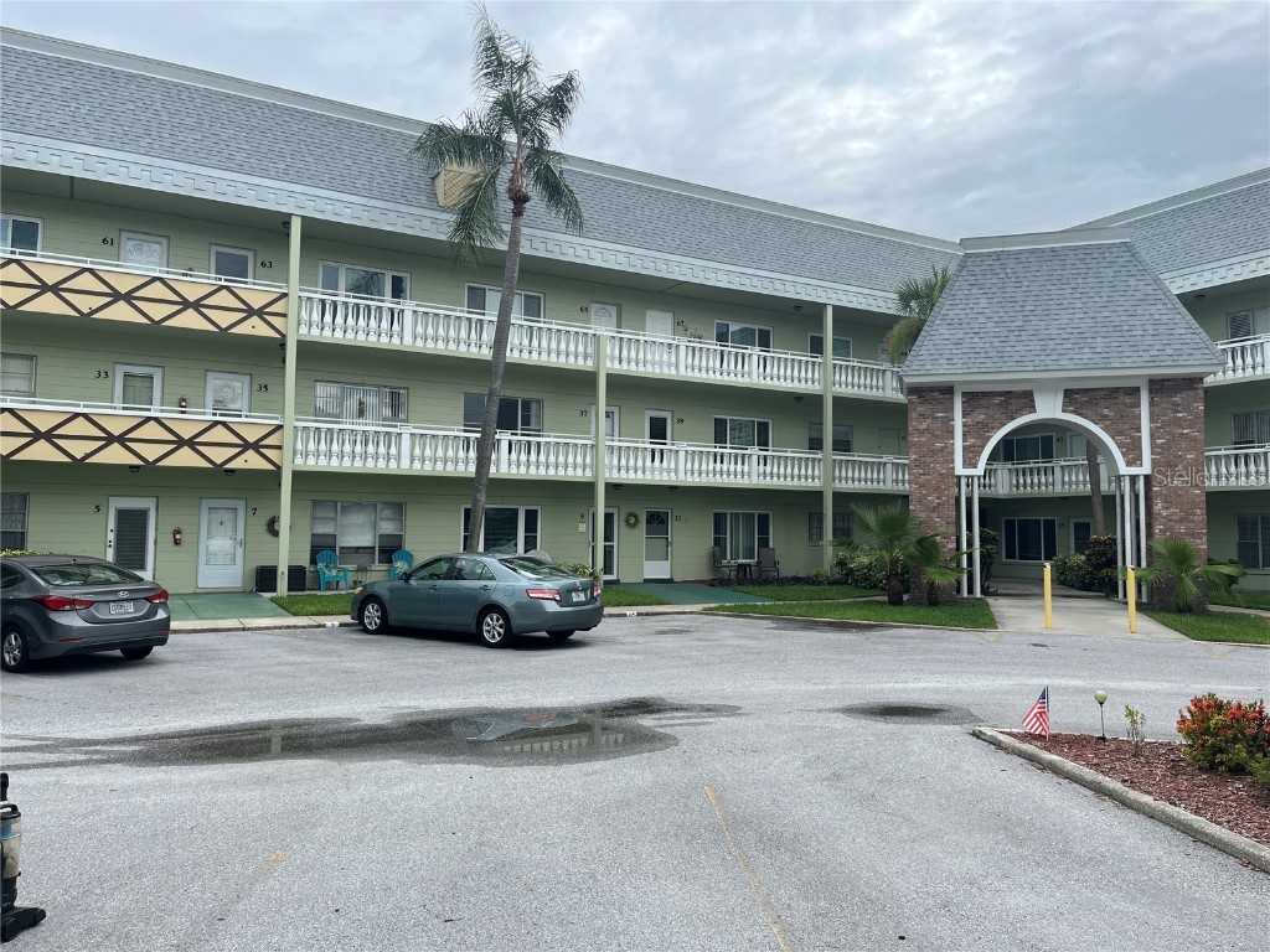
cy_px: 476
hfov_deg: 67.3
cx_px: 635
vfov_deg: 53.1
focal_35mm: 26
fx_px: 954
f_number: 1.6
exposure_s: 1/1600
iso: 50
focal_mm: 5.1
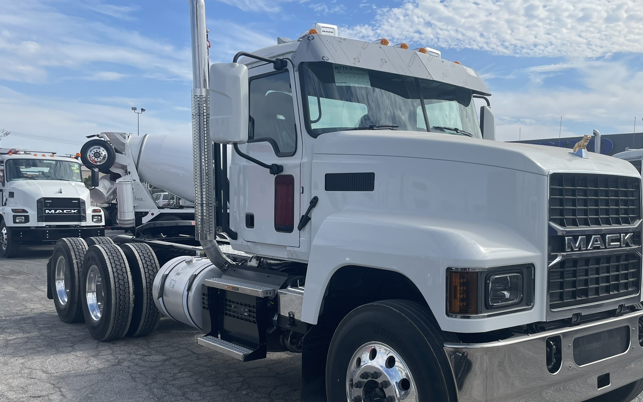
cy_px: 242
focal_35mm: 35
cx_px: 381
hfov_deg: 55.0
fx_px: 613
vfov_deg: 36.1
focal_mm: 4.2
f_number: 1.6
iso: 32
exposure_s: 1/4292
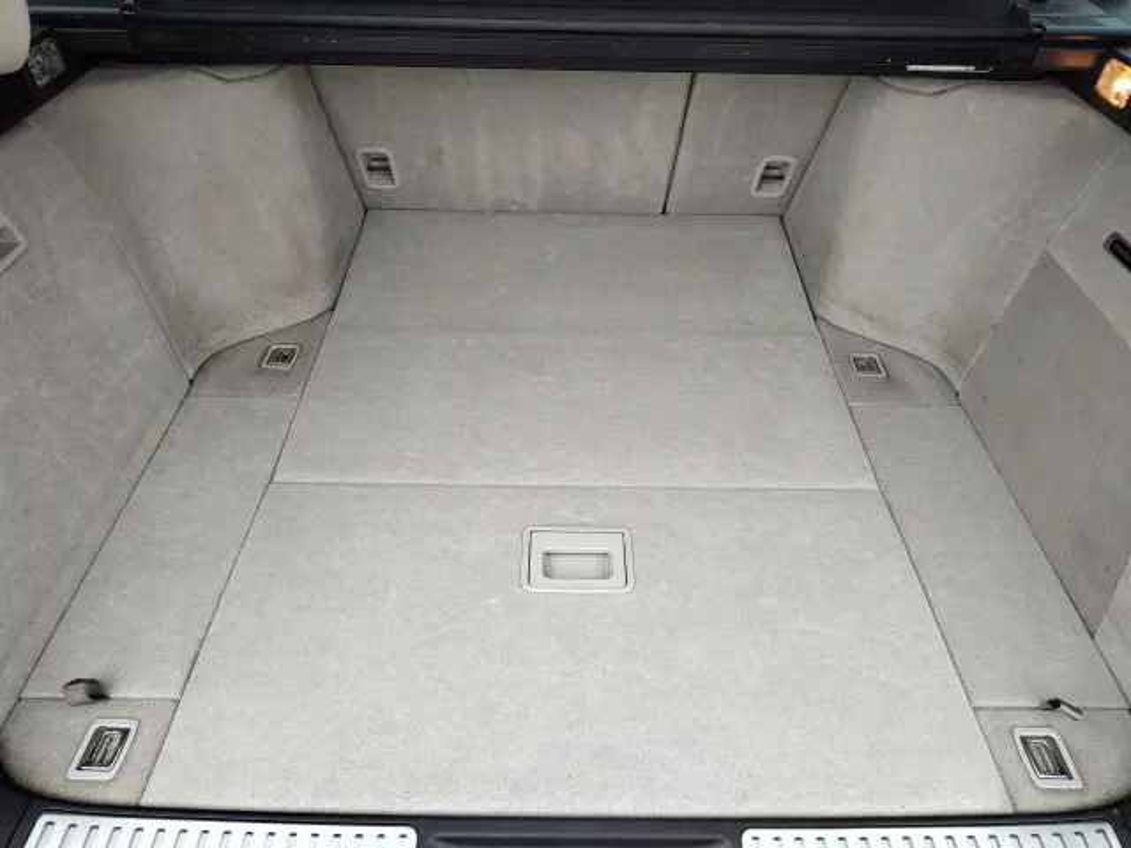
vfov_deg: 58.9
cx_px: 566
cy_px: 424
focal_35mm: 23
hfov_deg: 73.9
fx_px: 751
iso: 148
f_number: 1.8
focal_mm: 5.56
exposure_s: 1/100
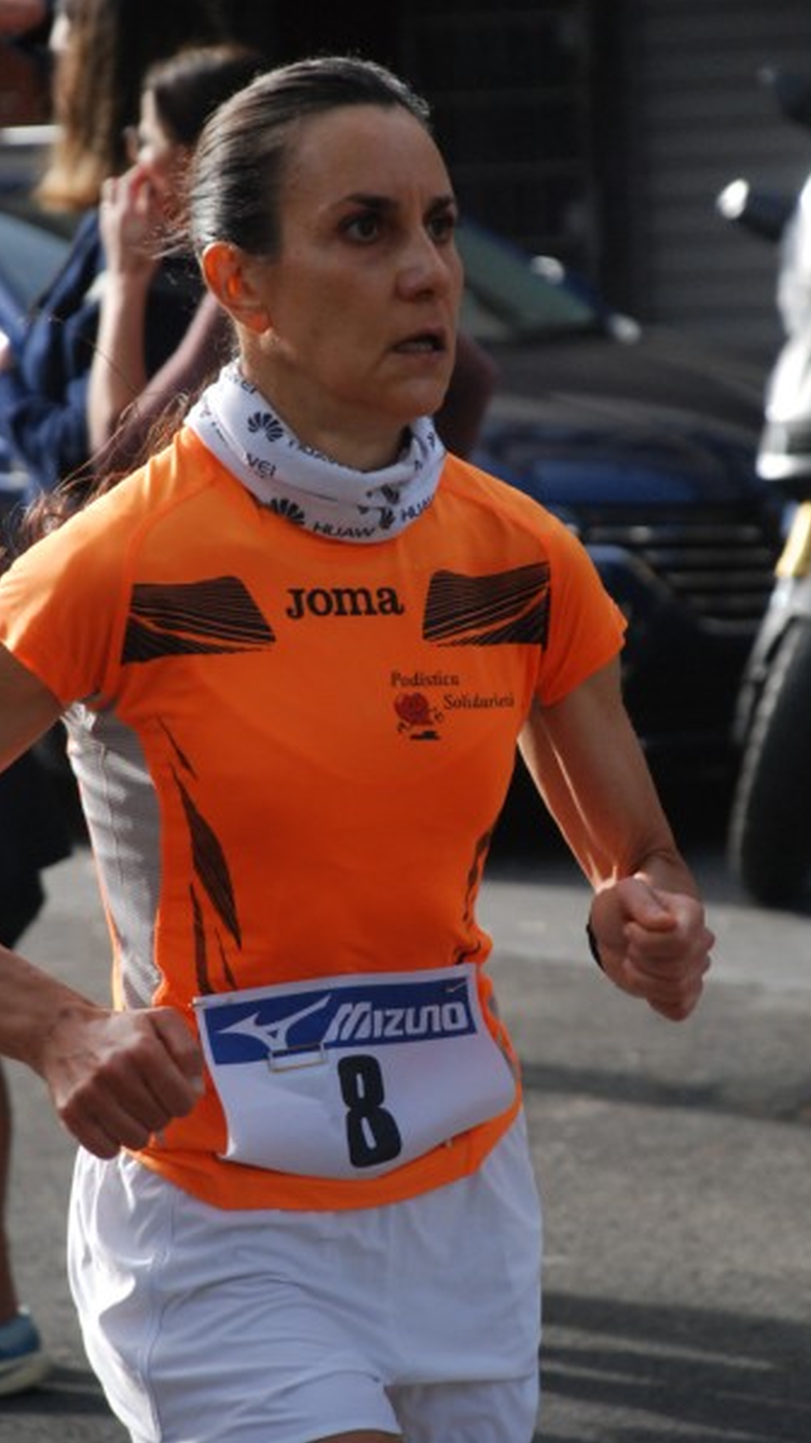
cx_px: 438
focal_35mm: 177
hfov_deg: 6.9
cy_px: 722
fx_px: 6772
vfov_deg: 12.2
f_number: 5.6
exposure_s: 1/1000
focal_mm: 112
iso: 1000
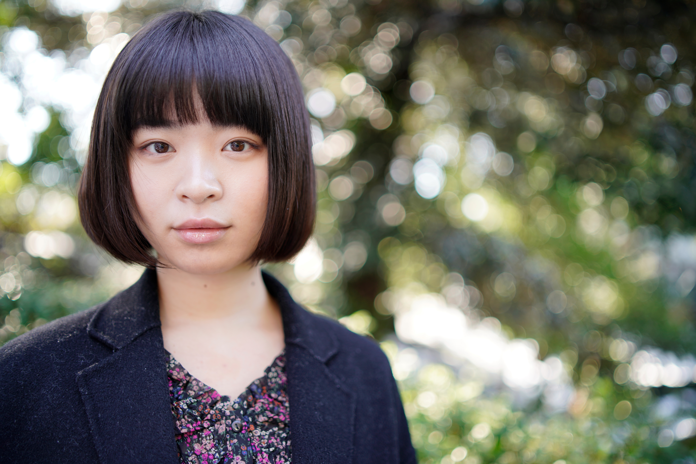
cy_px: 232
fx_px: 677
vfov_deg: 37.9
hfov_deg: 54.4
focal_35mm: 35
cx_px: 348
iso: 125
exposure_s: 1/250
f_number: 1.4
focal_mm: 35
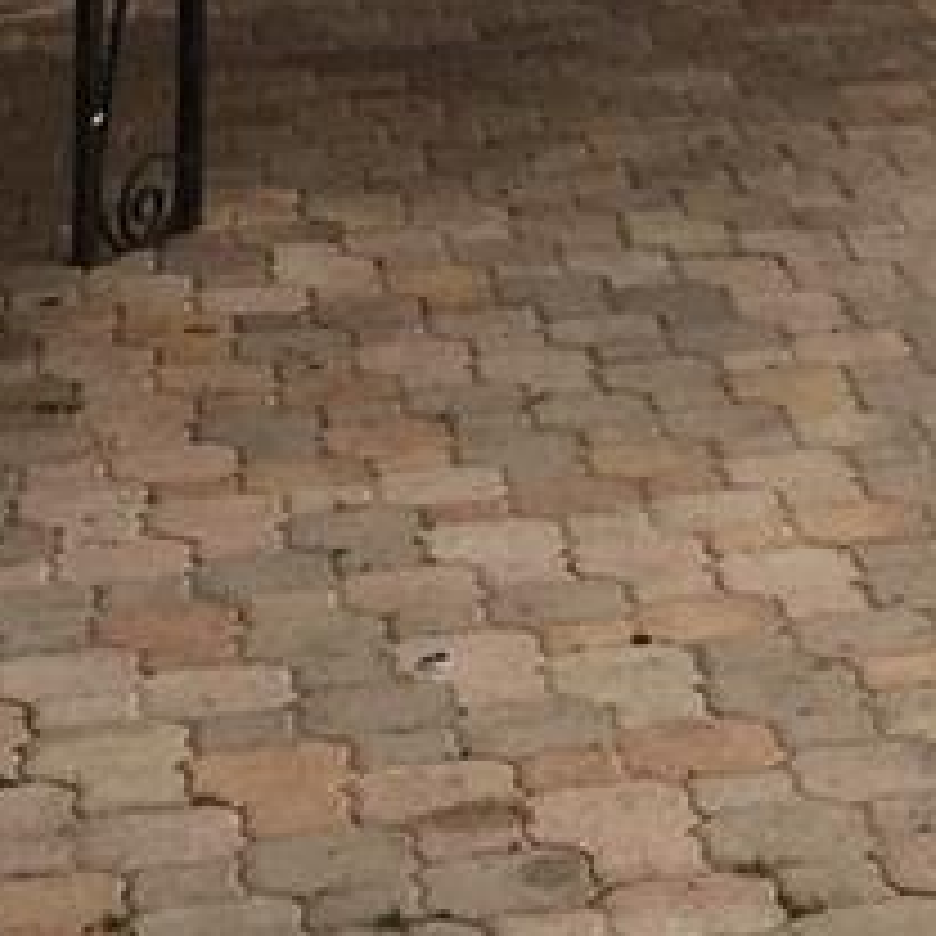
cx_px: 1202
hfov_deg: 11.5
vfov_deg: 11.1
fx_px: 4528
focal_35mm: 148
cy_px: -639
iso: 32
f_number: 2.2
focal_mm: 4.15
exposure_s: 1/120
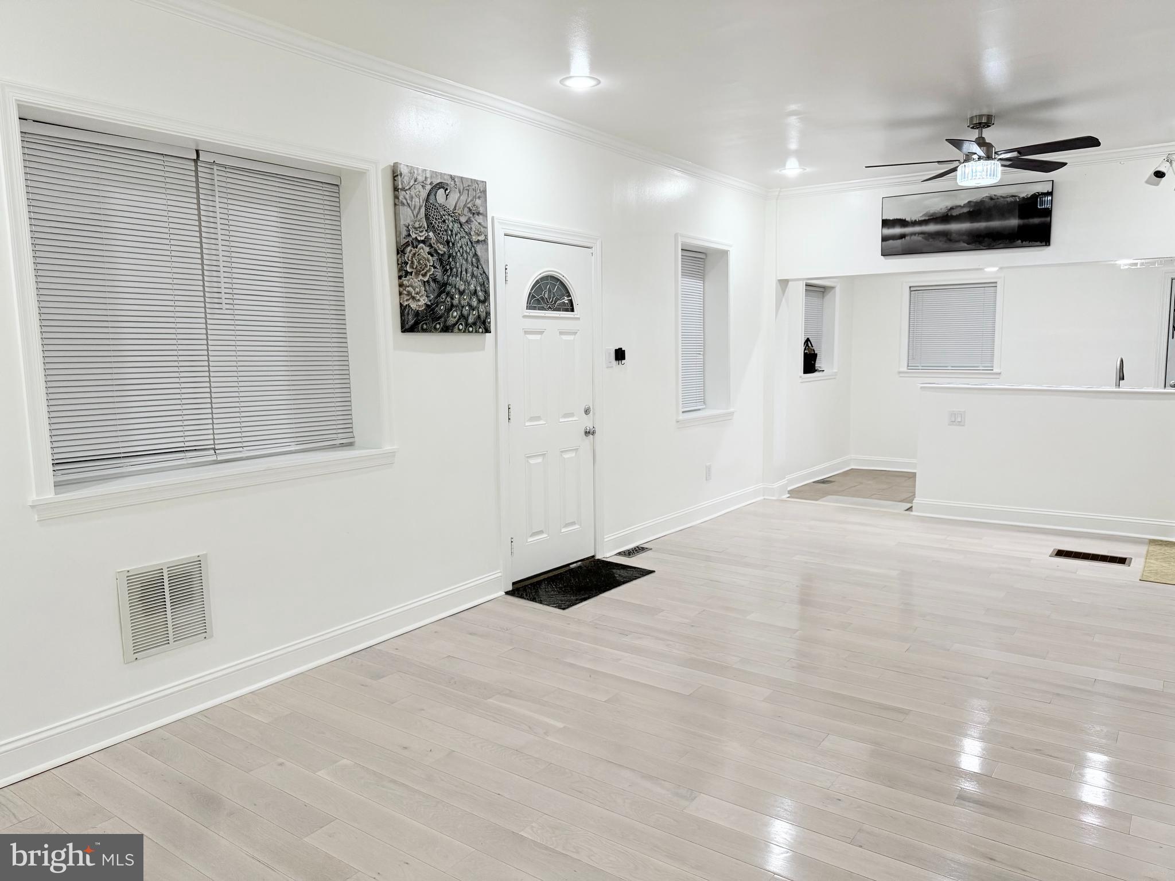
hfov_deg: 71.6
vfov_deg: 56.8
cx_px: 588
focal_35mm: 24
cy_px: 440
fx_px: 815
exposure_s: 1/143
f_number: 1.78
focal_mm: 6.76
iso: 200
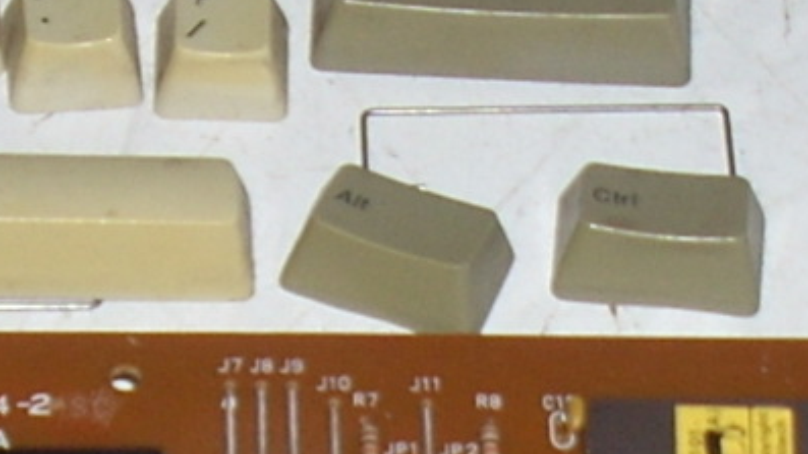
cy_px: 708
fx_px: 4455
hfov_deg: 10.4
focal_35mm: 208
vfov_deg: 5.8
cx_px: 297
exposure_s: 1/60
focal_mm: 6.2
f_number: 2.8
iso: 64
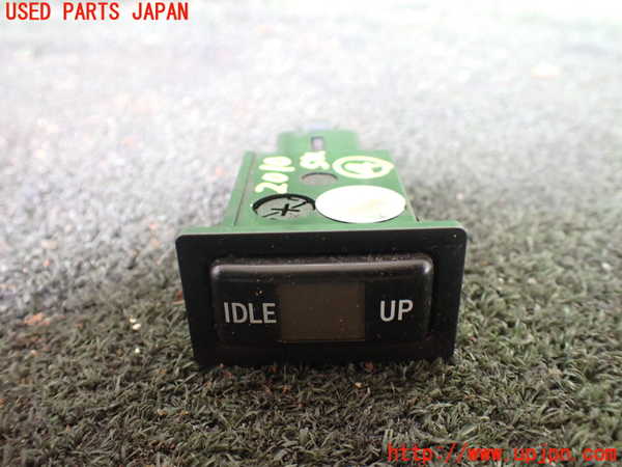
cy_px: 234
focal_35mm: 30
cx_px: 311
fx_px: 539
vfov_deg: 46.8
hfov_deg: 60.0
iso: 800
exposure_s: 1/30
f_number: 2.3
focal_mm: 5.4
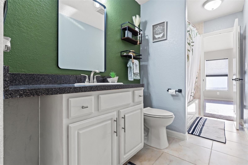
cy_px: 82
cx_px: 124
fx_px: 119
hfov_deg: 92.5
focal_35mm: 17
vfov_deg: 69.6
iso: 400
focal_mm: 11.5
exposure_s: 1/6
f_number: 7.1
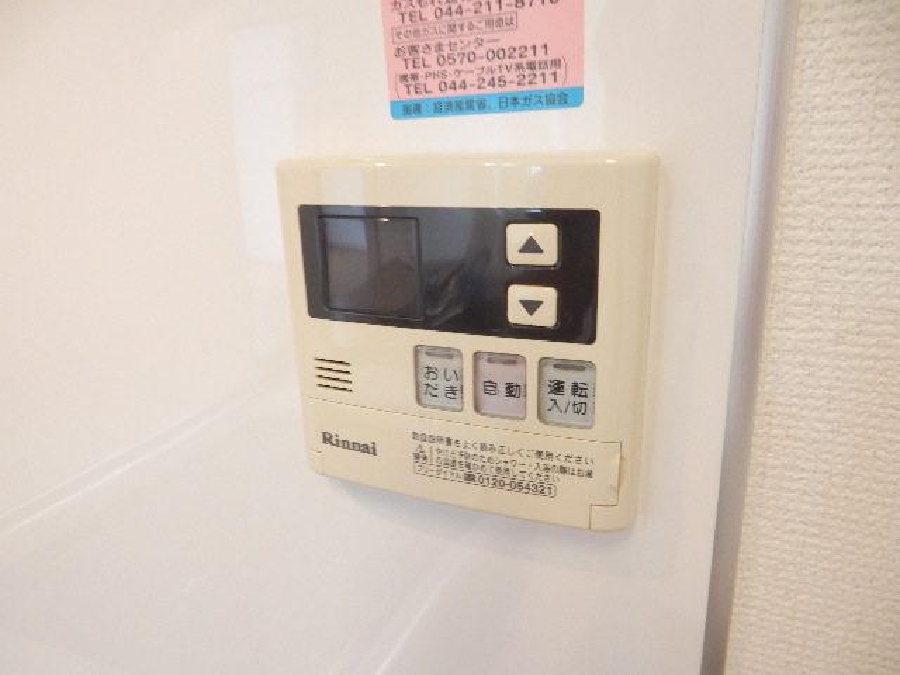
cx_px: 450
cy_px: 338
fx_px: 650
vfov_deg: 54.9
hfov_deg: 69.4
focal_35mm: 25
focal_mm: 4.5
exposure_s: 1/25
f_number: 3.7
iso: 400
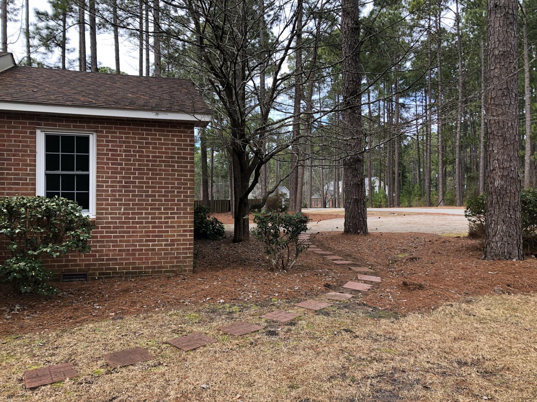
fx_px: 434
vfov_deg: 49.7
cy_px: 201
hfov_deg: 63.4
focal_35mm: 28
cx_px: 268
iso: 20
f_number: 1.8
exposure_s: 1/129
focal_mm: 3.99
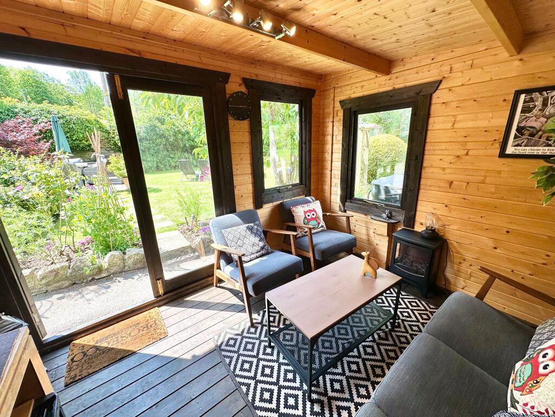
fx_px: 224
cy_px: 208
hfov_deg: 102.1
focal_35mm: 14
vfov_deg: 85.7
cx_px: 278
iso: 40
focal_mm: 2.22
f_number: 2.2
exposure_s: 1/151
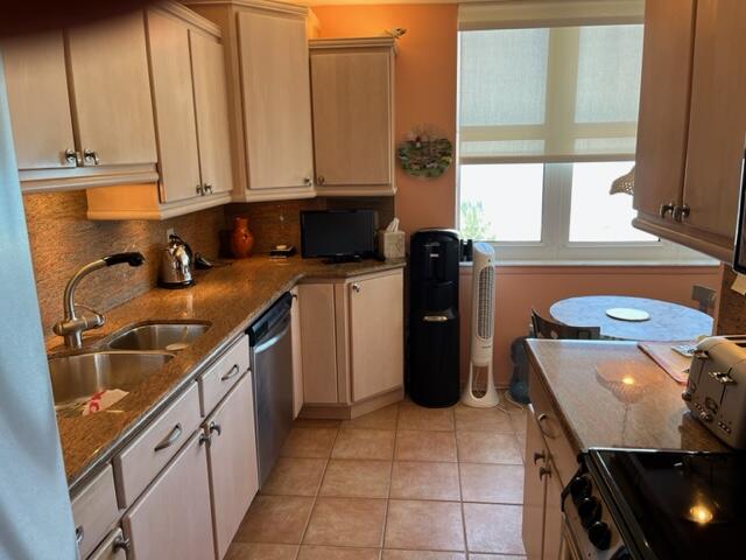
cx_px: 373
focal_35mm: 26
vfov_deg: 53.1
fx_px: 560
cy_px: 280
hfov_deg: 67.3
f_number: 1.6
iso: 100
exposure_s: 1/120
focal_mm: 5.1
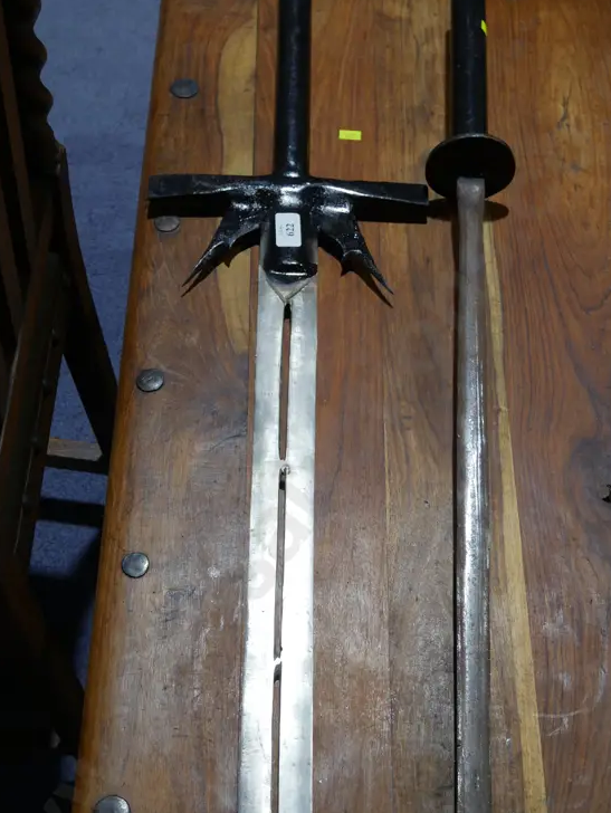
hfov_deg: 32.2
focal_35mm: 45
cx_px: 319
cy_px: 479
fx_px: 1058
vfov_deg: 41.9
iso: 200
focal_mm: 16
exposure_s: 1/80
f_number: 3.6
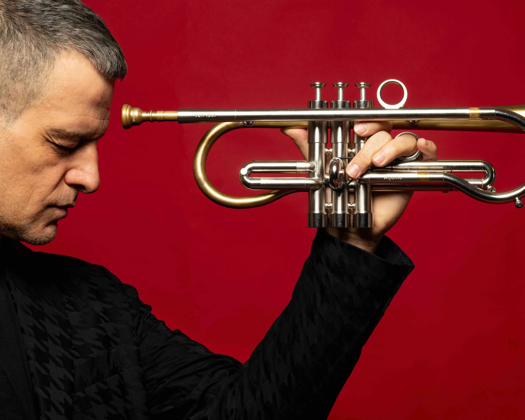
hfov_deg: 18.6
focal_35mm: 103
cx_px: 306
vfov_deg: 14.9
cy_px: 173
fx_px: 1600
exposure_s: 1/125
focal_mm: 66
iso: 100
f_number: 13
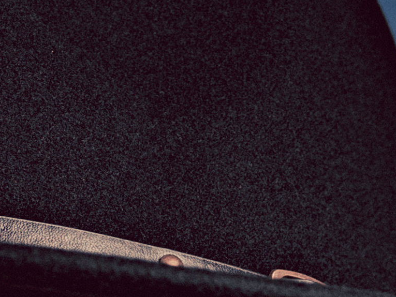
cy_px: 992
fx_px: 4325
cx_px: -10
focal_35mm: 378
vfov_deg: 3.8
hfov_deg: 5.2
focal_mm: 50
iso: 200
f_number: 3.5
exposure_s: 1/160
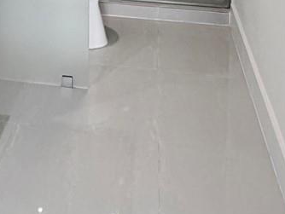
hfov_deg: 28.2
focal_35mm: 67
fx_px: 552
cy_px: -164
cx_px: 49
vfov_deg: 17.9
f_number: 2.2
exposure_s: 1/120
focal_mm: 2.22
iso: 200
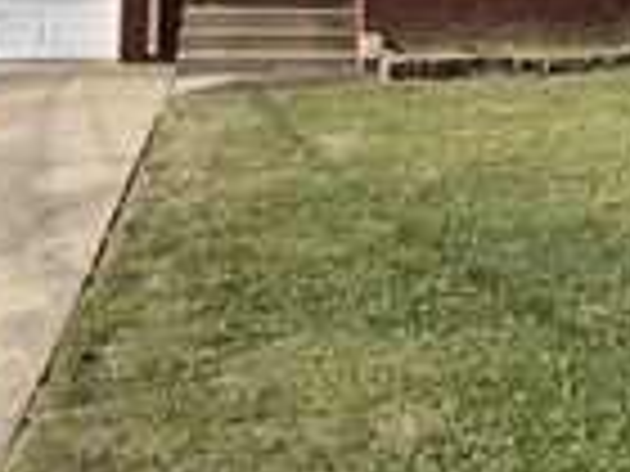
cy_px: -249
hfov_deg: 22.7
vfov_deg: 15.7
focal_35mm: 86
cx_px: 414
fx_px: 1565
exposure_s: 1/2907
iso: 80
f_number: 1.78
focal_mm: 6.76
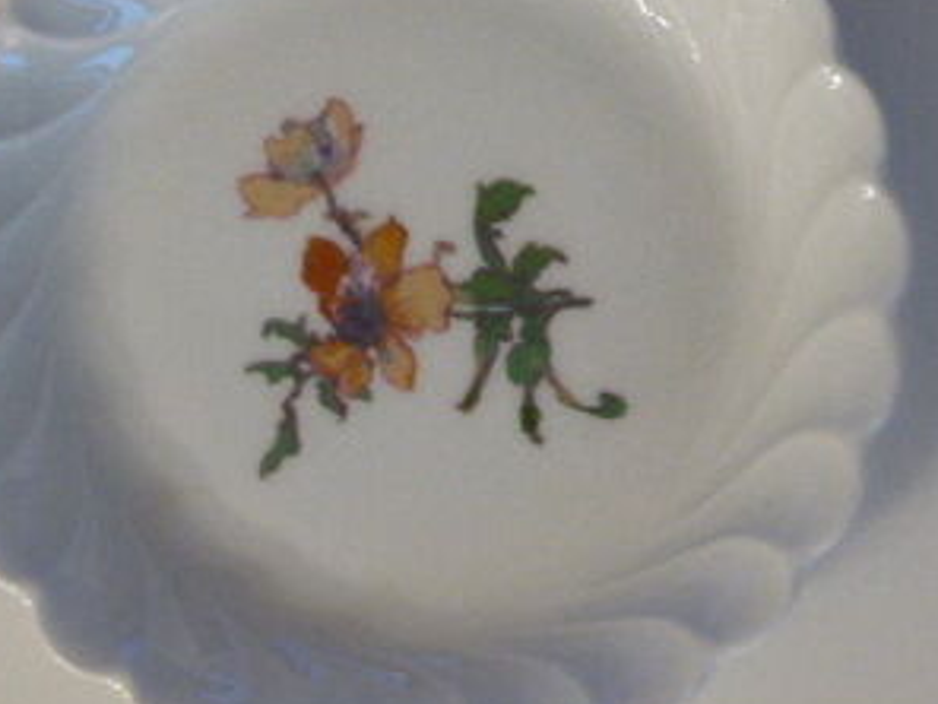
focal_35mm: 86
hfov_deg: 22.7
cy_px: 304
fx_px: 2330
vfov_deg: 17.2
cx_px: 412
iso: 400
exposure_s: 1/15
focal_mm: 9
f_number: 4.4
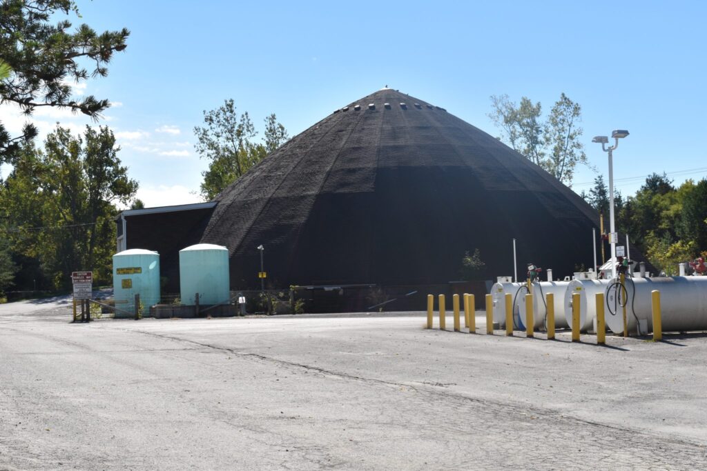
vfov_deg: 23.8
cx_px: 354
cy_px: 236
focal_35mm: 57
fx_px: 1119
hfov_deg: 35.0
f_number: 11
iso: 100
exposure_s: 1/200
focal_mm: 38
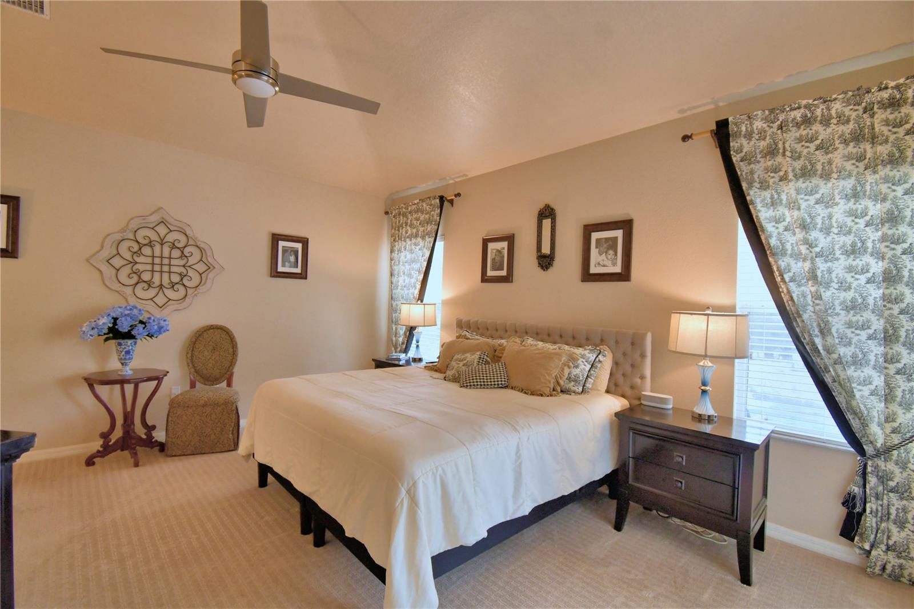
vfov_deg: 77.3
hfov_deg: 100.4
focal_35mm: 15
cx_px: 457
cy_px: 304
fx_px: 381
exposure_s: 1/30
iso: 400
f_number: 4.5
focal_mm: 10
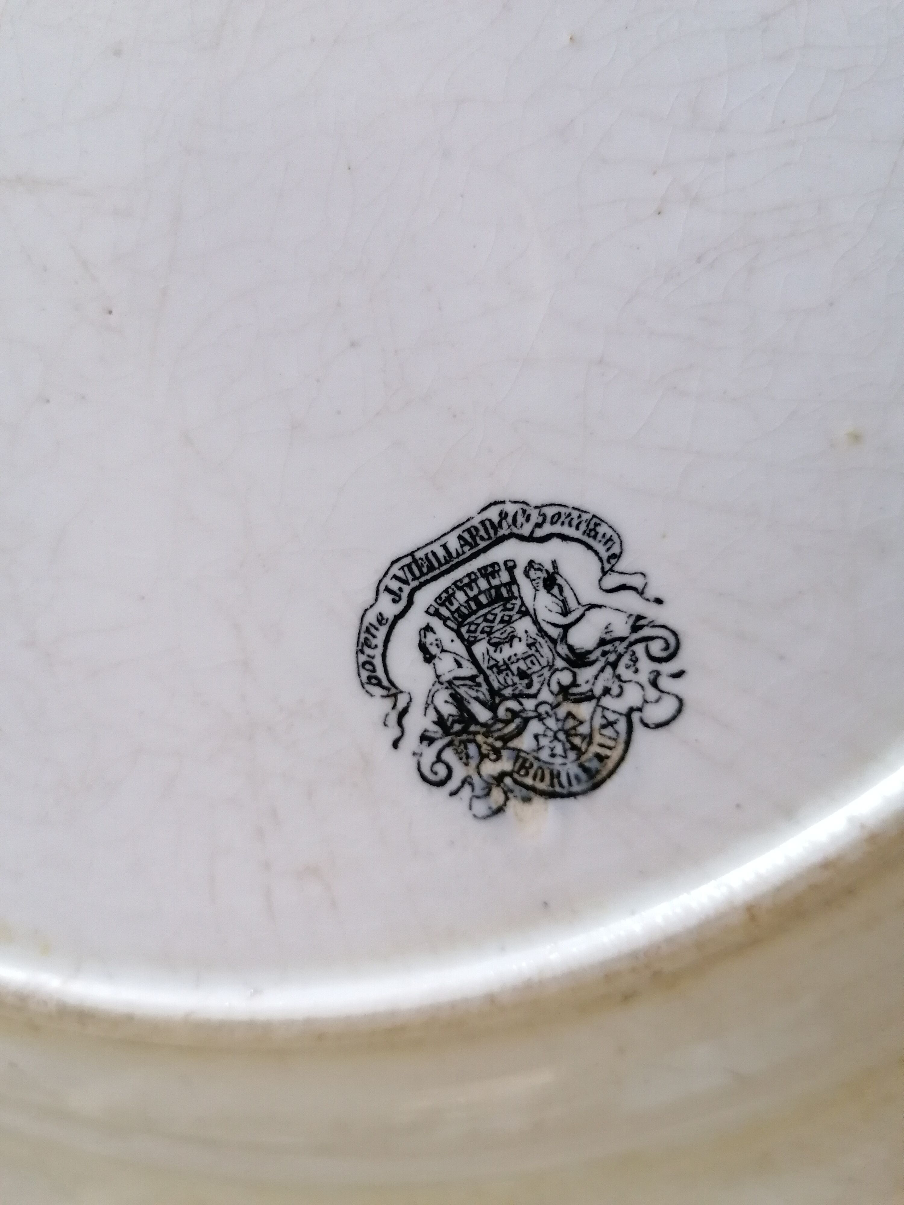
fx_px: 940
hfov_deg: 51.4
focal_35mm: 27
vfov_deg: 65.3
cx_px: 452
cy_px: 602
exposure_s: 1/30
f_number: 1.8
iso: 400
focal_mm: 4.75
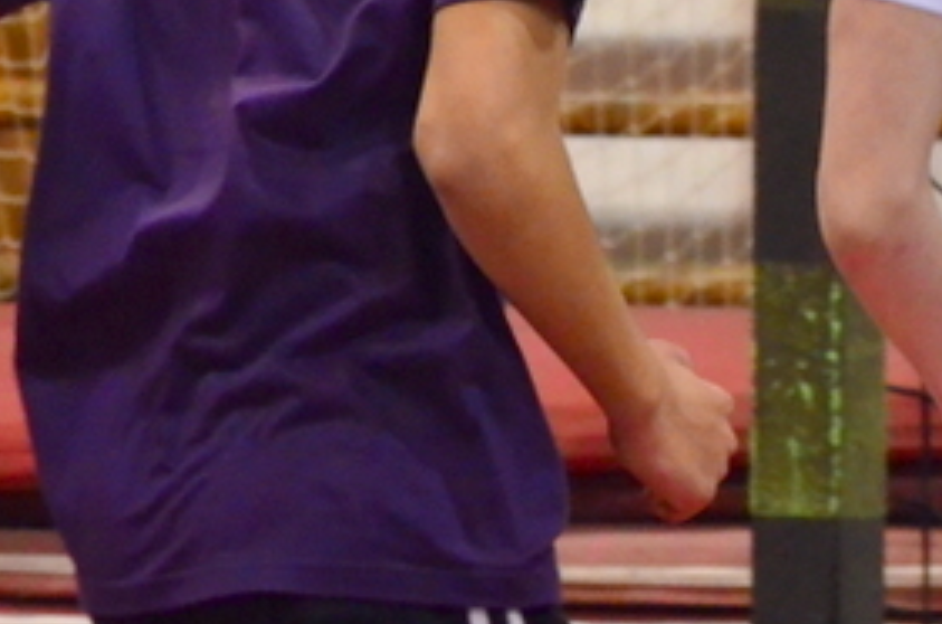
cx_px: 1894
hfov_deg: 1.8
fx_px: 30128
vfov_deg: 1.2
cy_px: 552
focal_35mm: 1154
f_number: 5
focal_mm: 180
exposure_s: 1/320
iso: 3200
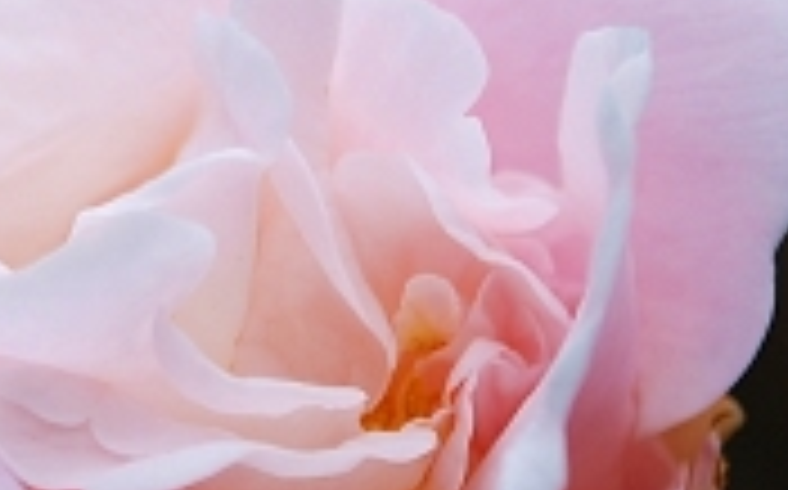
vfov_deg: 1.5
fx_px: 18344
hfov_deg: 2.5
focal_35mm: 855
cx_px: 432
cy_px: -4
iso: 100
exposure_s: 1/800
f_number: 3.5
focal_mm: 122
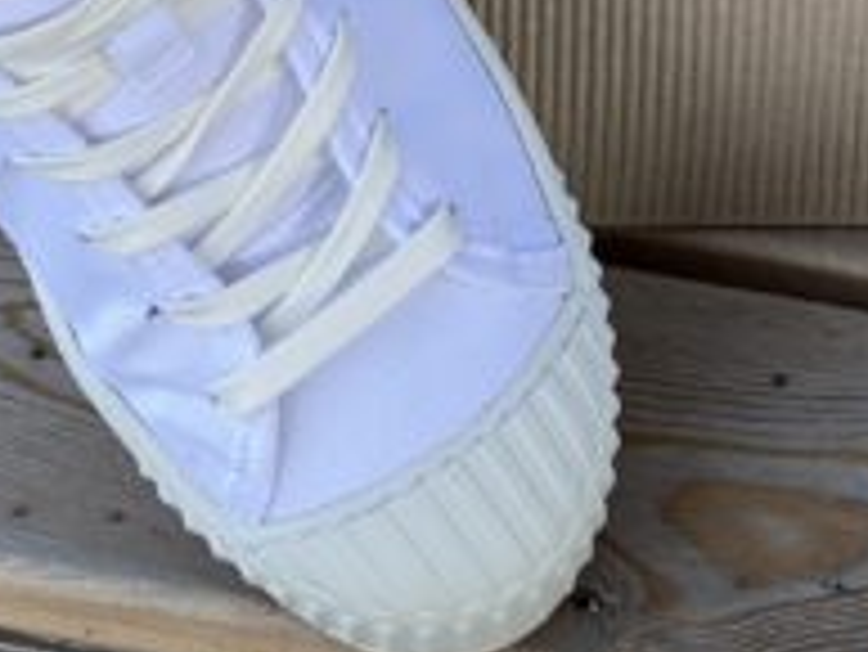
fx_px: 4843
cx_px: 652
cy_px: -339
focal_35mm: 193
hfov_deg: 10.2
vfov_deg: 7.6
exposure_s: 1/147
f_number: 2
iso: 20
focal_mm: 6
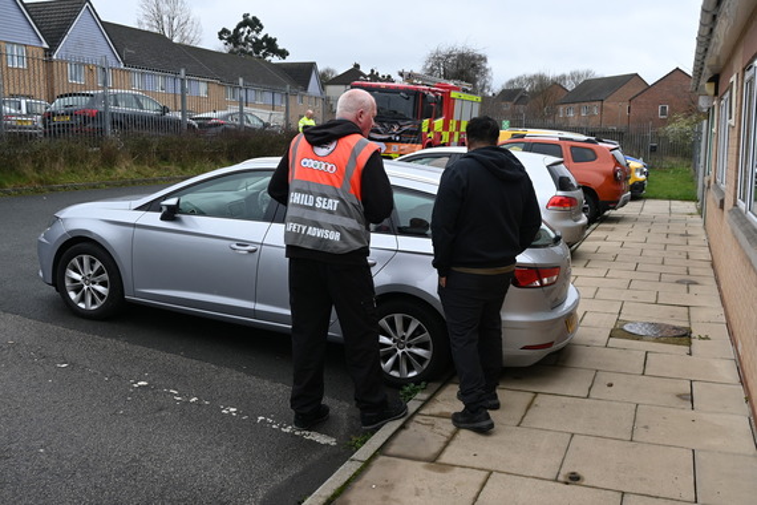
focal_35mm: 33
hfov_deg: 57.2
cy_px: 252
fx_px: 694
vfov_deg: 40.0
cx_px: 378
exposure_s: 1/250
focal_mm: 22
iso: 200
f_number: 5
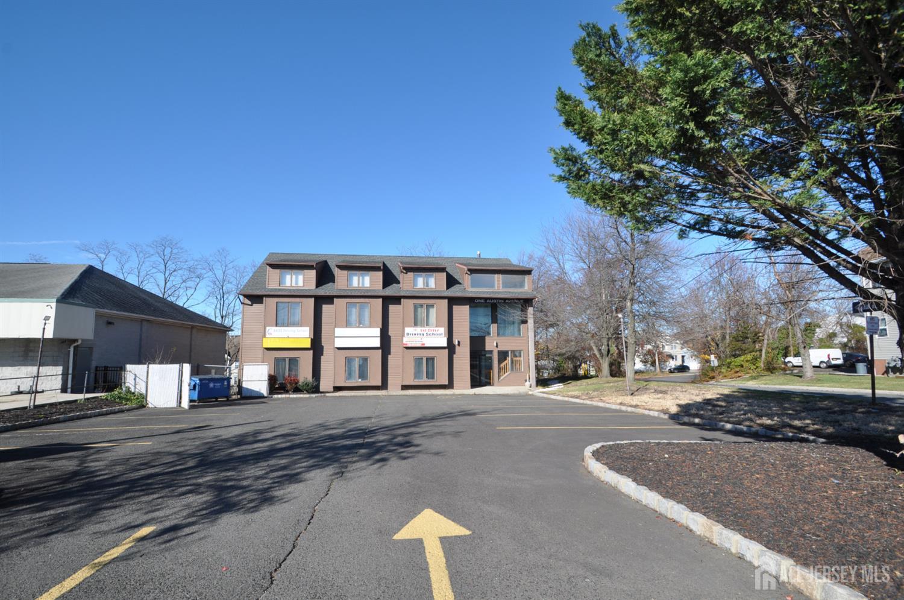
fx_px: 376
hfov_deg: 100.5
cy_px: 300
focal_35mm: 15
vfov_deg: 77.1
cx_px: 452
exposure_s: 1/250
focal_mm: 10
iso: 200
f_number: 8
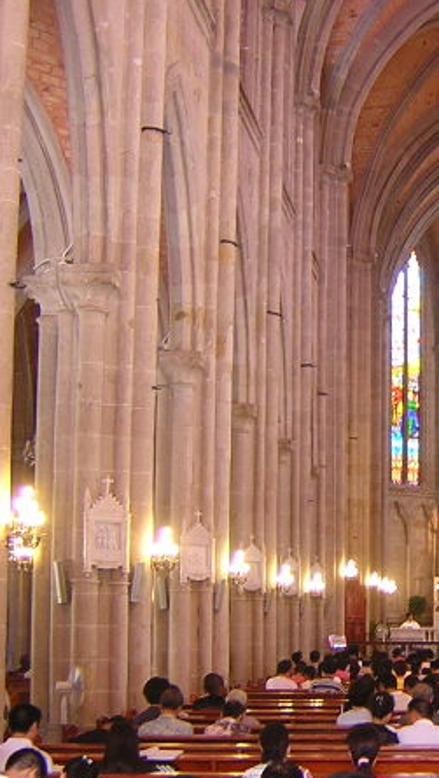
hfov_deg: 18.0
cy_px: 449
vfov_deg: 32.3
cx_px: 474
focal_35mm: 65
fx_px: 1342
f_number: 2.6
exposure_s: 1/8.6
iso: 100
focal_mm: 4.7
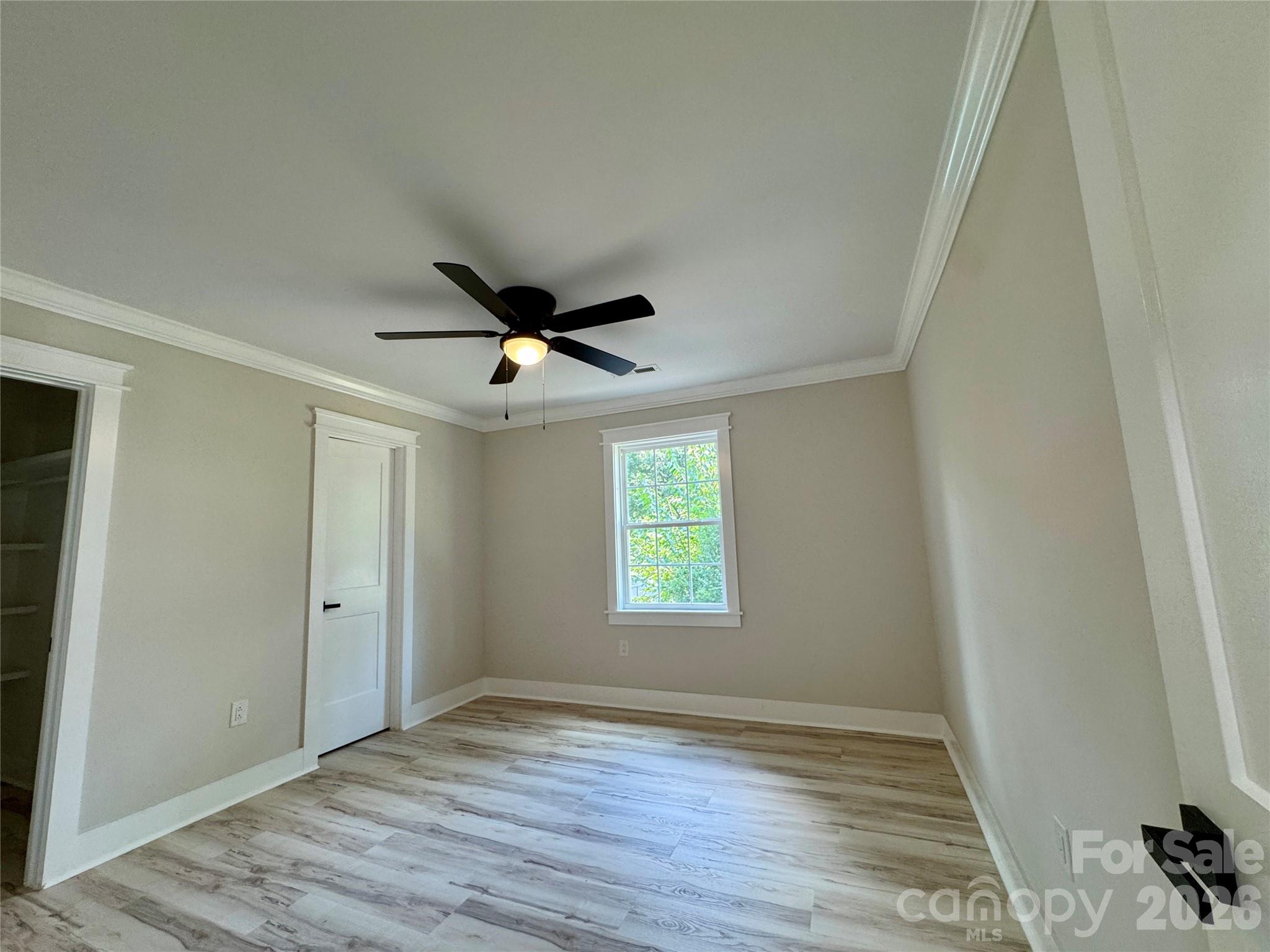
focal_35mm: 14
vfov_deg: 85.7
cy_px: 476
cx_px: 635
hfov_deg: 102.1
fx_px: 514
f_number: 2.2
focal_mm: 2.22
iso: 160
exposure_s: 1/120
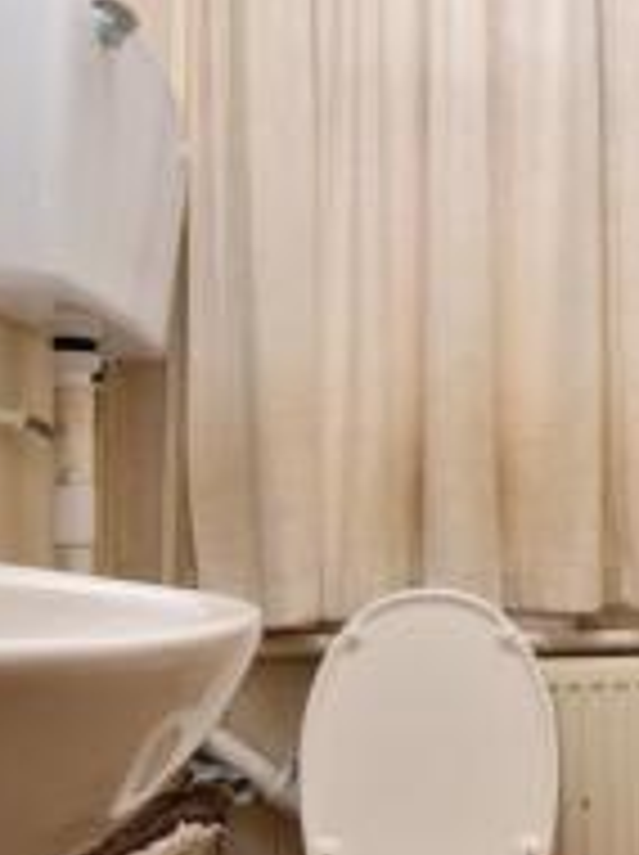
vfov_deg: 45.1
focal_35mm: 42
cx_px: 513
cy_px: 488
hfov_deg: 33.6
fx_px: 1026
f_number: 9
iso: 400
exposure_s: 1/60
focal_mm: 11.5
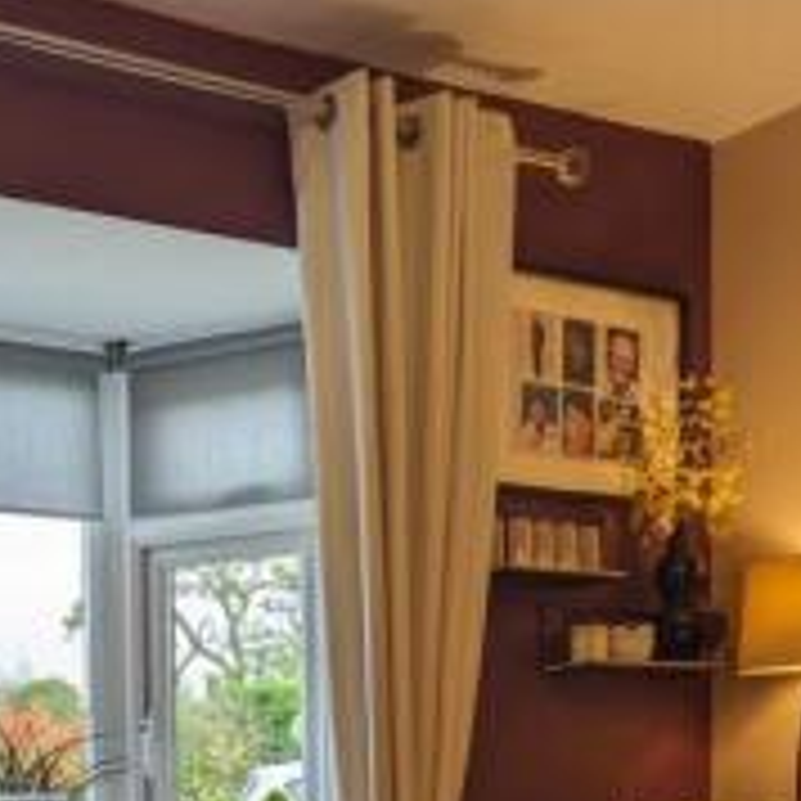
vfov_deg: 23.1
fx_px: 1806
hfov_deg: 24.4
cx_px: 108
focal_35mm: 69
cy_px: 943
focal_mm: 6.81
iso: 43
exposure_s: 1/243
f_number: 1.85
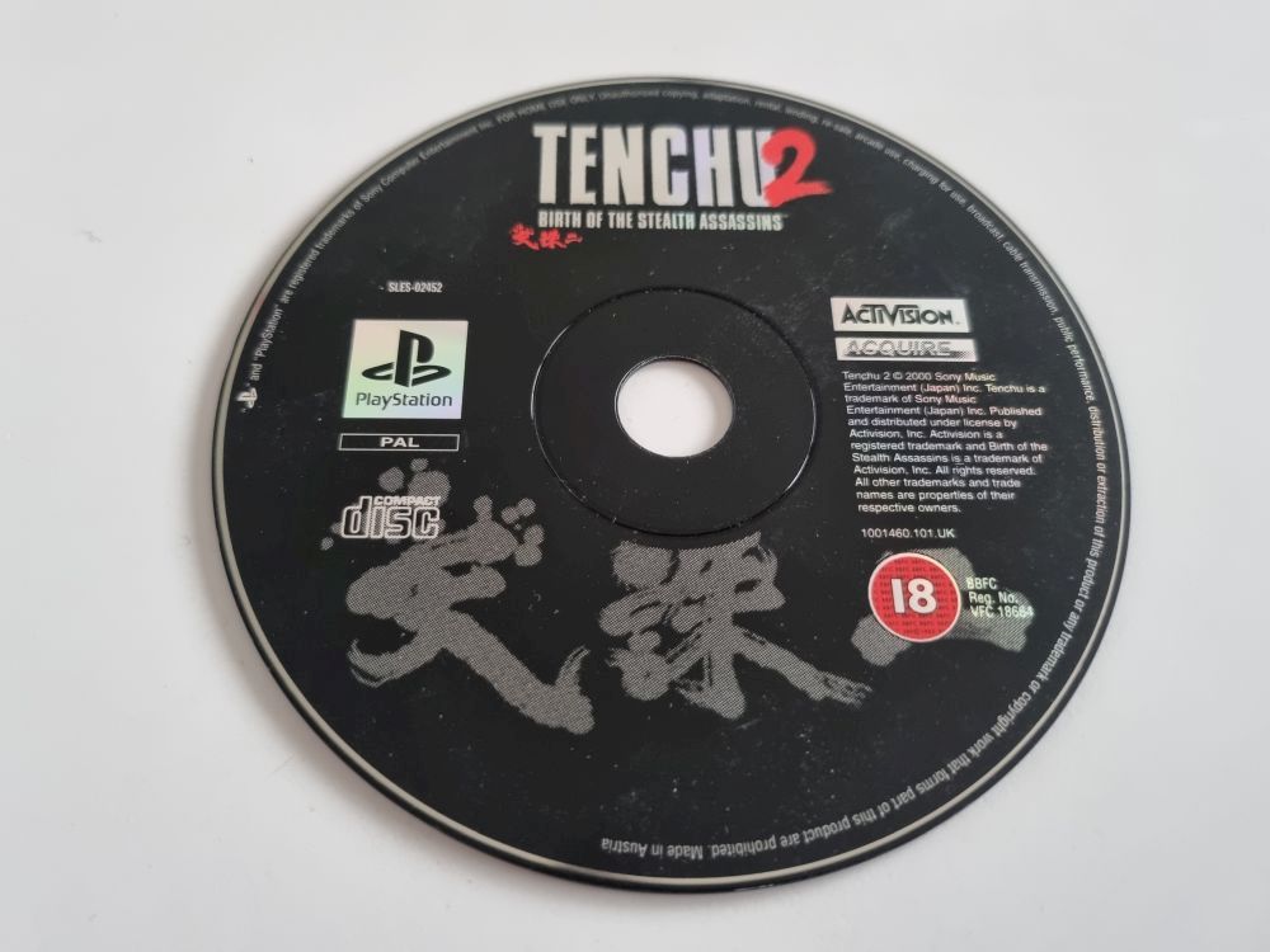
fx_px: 954
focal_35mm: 26
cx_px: 635
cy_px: 476
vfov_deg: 53.1
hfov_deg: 67.3
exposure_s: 1/25
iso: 1000
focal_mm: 5.4
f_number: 1.8
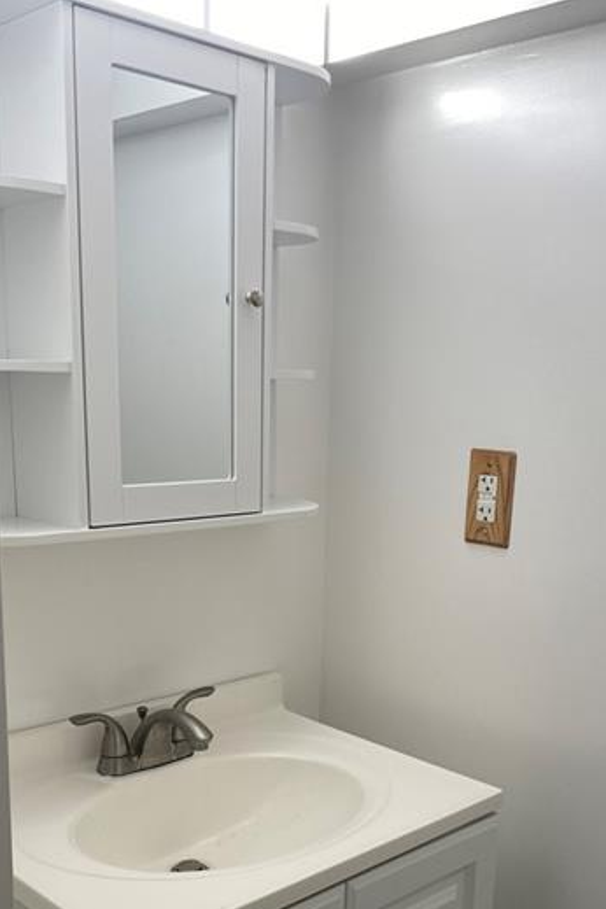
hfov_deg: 33.4
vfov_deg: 47.2
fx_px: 1010
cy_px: 643
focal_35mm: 40
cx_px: 305
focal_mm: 4.25
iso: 40
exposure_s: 1/120
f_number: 1.8
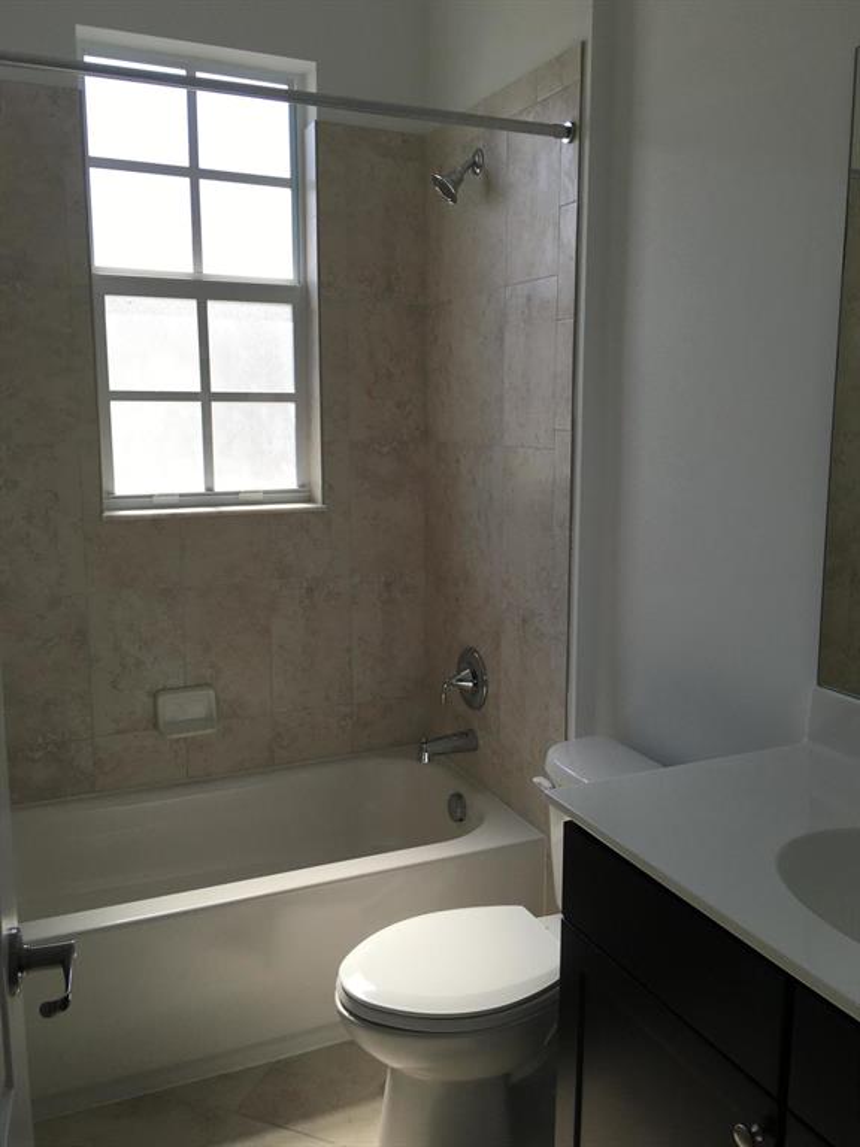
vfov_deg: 61.7
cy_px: 574
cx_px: 430
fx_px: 961
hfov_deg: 48.2
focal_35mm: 29
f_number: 2.2
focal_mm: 4.15
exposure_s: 1/124
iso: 25
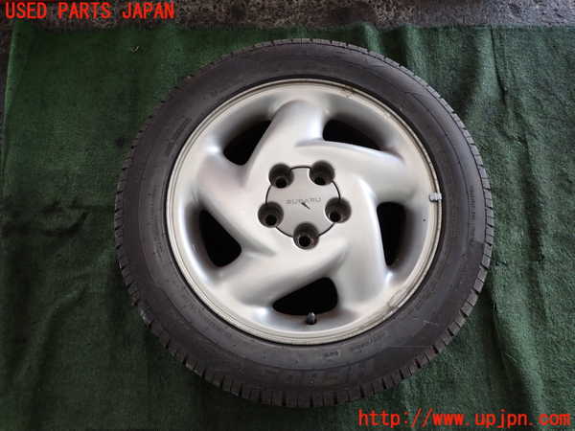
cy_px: 216
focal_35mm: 25
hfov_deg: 69.4
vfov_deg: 54.9
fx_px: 415
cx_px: 288
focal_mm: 4.5
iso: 200
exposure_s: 1/40
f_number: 2
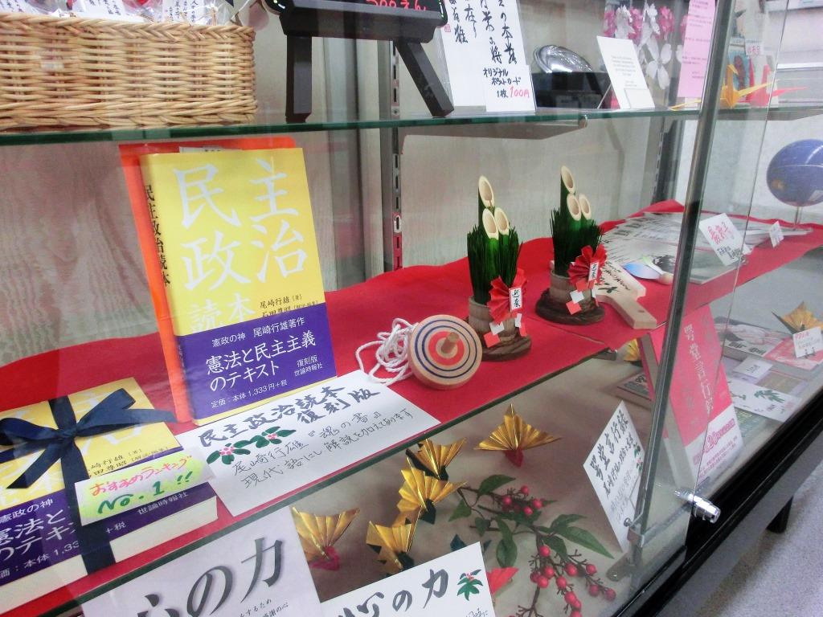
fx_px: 571
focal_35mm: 24
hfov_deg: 71.6
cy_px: 308
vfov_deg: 56.8
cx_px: 412
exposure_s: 1/60
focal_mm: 4.24
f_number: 3
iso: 500
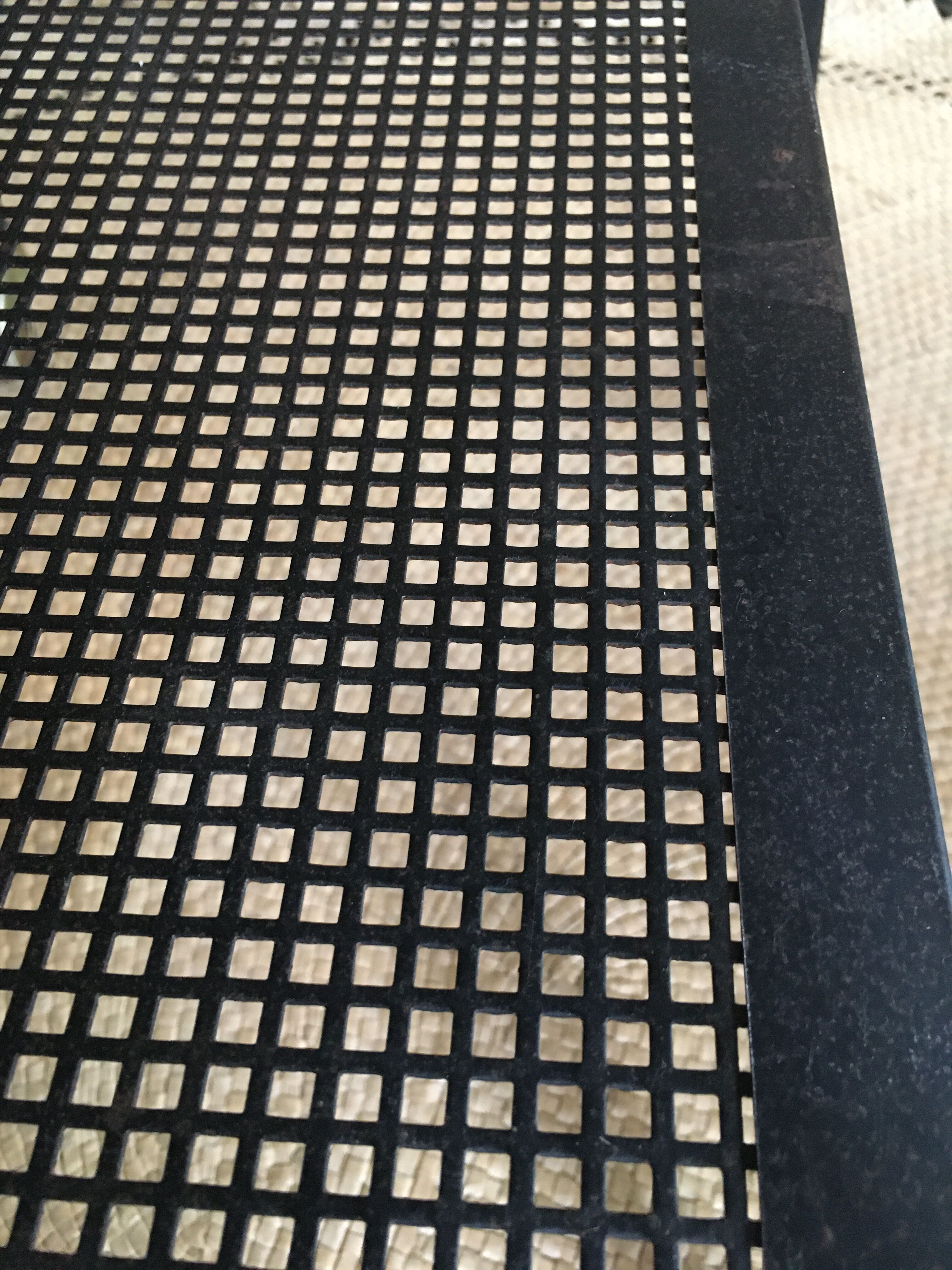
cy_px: 635
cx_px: 476
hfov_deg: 48.2
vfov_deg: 61.7
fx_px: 1063
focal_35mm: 29
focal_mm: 4.15
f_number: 2.2
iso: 250
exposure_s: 1/25
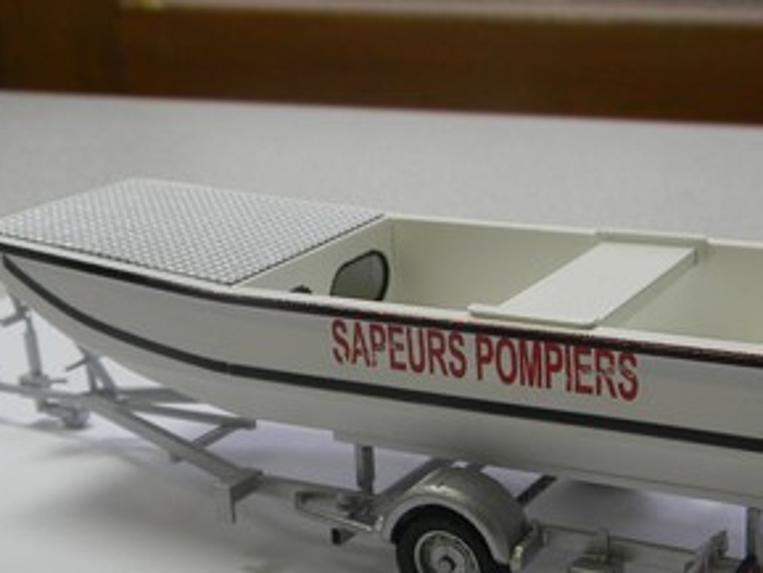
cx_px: 586
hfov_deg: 30.1
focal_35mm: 63
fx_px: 1389
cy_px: 309
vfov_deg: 23.3
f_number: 3.5
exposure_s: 1/33.4
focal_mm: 5
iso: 80
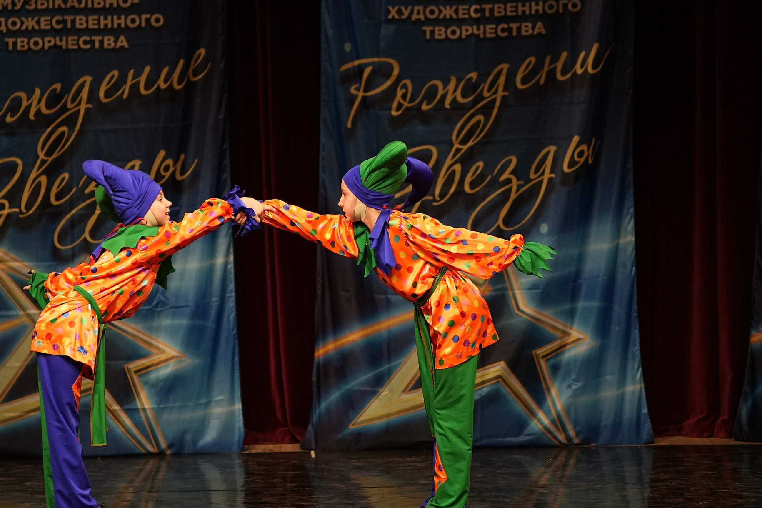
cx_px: 280
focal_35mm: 252
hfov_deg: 8.2
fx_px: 5333
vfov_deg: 5.5
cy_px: 214
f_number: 2.8
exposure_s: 1/400
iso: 1600
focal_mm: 180
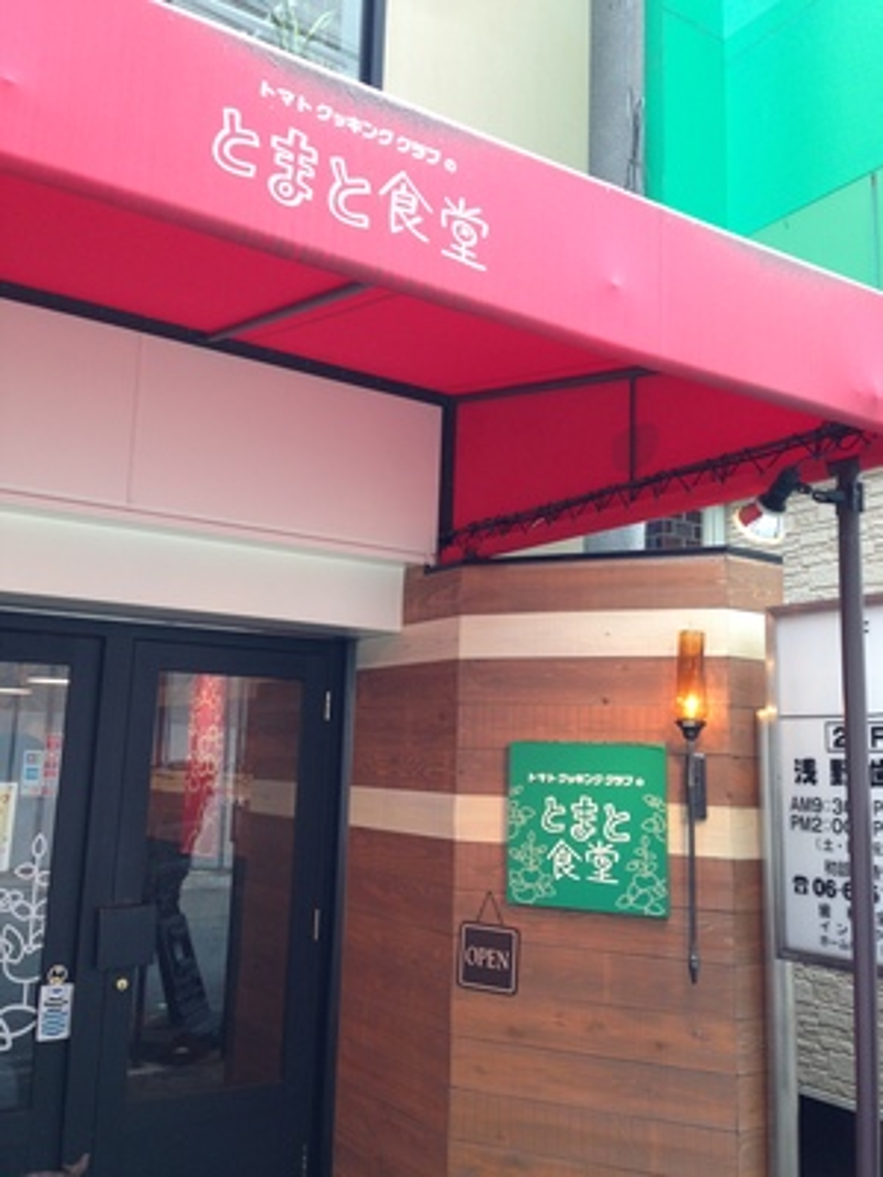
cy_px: 588
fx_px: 1122
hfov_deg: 42.9
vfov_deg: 55.4
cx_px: 442
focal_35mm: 33
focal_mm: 4.12
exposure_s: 1/60
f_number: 2.4
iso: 50
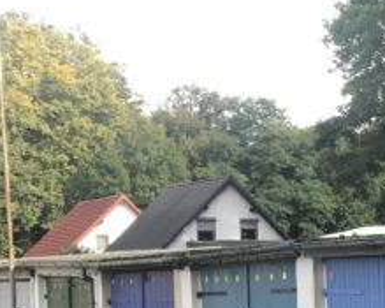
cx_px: 561
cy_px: 345
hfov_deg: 18.0
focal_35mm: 96
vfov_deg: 15.6
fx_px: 1093
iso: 20
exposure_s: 1/289
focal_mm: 3.99
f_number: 1.8
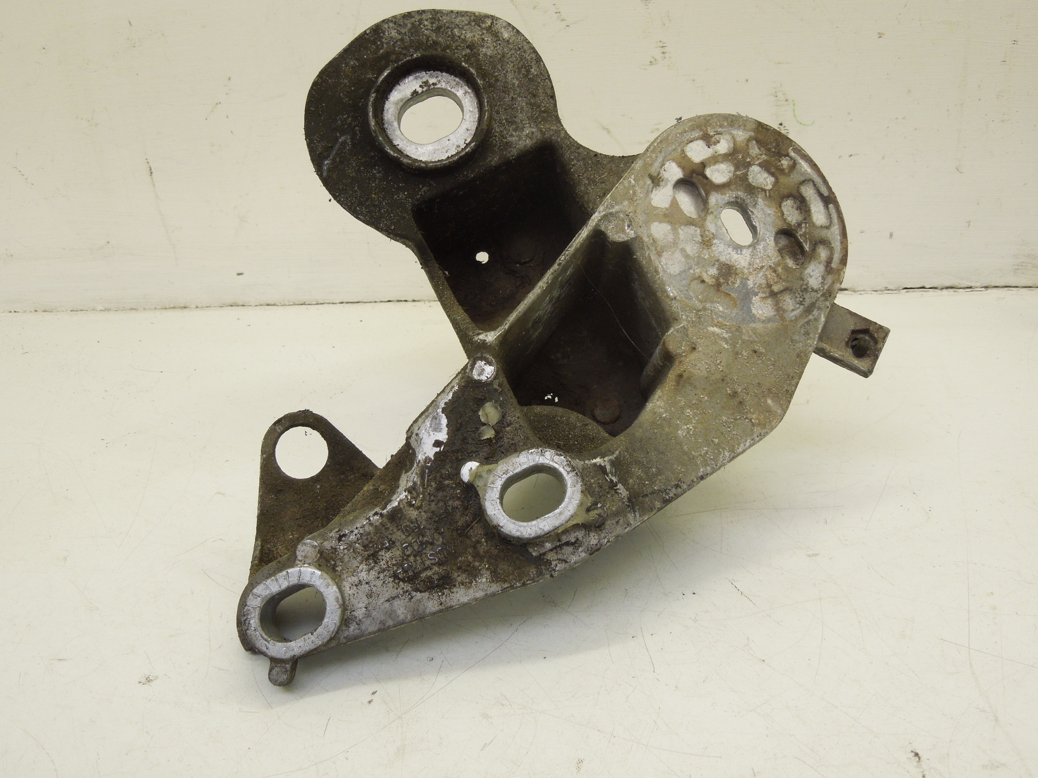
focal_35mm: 48
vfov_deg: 30.3
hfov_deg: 39.7
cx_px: 519
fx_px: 1439
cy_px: 389
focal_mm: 8.7
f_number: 4
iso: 250
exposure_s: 1/50
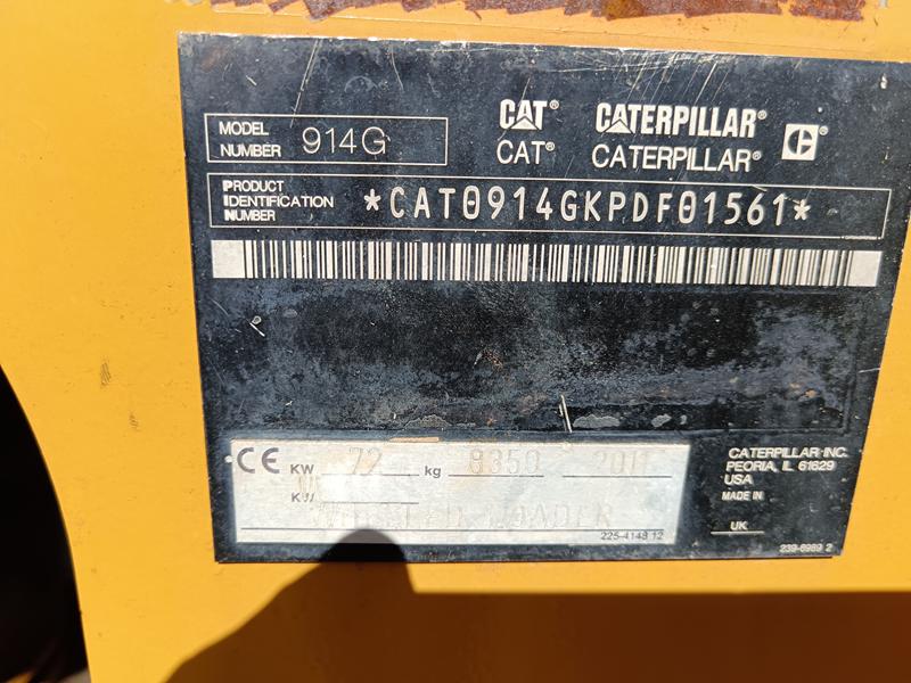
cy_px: 342
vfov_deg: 51.4
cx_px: 456
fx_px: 711
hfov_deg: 65.3
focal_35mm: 27
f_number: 1.9
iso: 100
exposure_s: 1/684
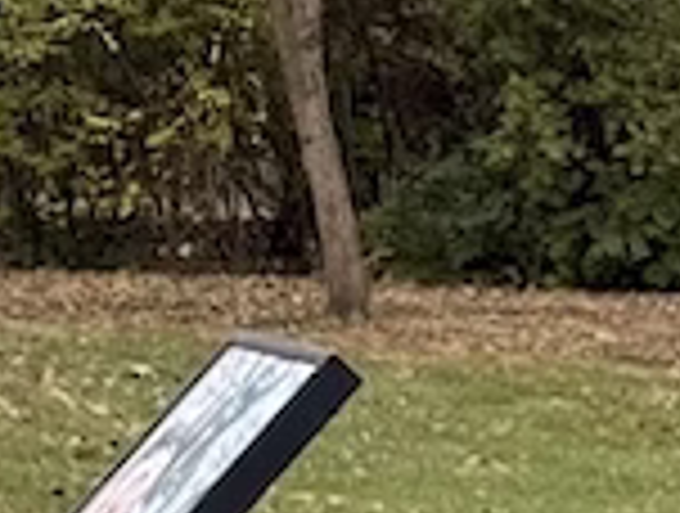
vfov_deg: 4.6
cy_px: 1246
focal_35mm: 317
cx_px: 1383
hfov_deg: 6.1
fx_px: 6242
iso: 100
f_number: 1.78
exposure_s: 1/1838
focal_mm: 6.76
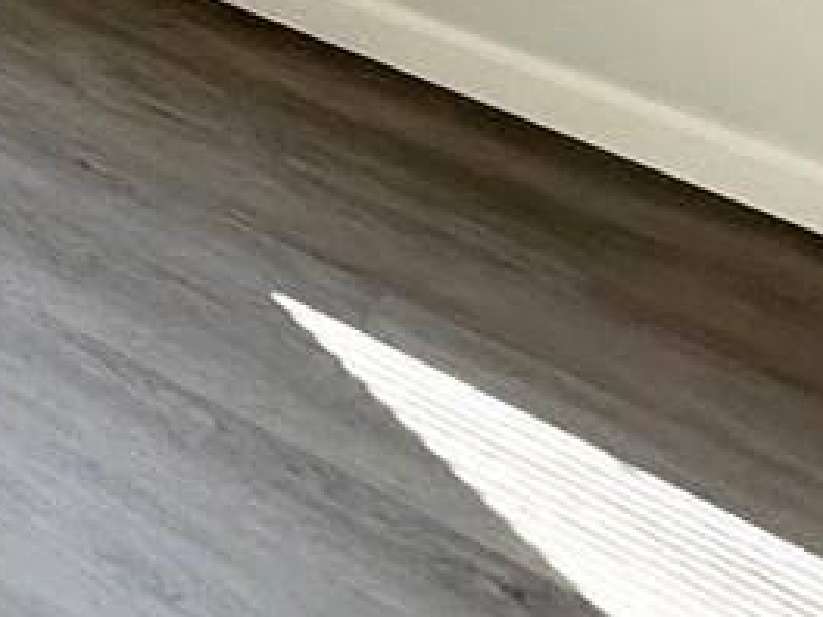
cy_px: -941
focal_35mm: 85
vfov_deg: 12.7
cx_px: -842
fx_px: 2021
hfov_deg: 16.9
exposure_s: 1/120
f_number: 2.2
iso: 50
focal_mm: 2.22
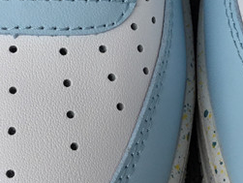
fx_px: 780
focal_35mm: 111
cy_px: 72
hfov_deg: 17.6
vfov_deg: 13.4
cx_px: 188
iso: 25
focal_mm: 3.3
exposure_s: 1/190
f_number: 2.4
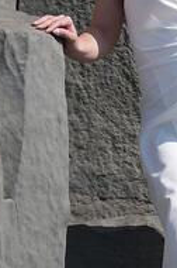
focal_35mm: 994
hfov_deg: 1.4
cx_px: 170
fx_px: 7356
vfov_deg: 2.1
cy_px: -99
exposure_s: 1/500
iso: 100
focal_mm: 313.9
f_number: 6.3
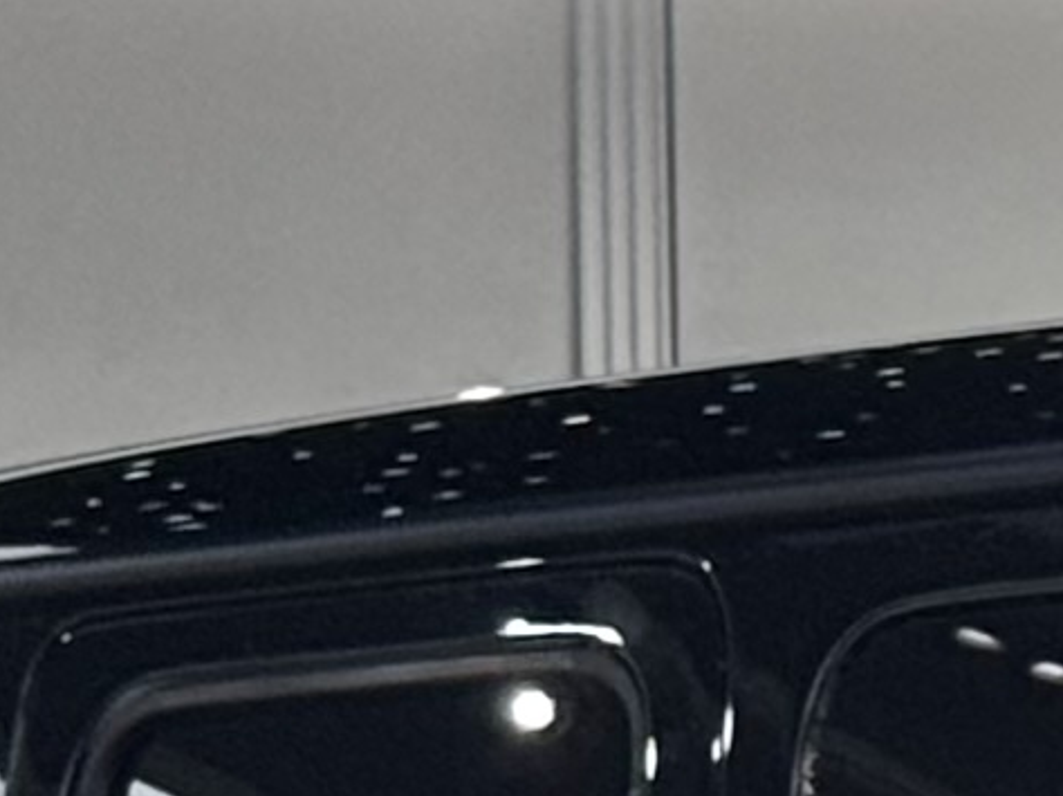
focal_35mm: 371
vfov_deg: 4.0
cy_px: 1121
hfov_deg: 5.3
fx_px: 11387
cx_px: 1276
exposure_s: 1/60
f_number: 1.78
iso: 125
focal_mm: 6.76
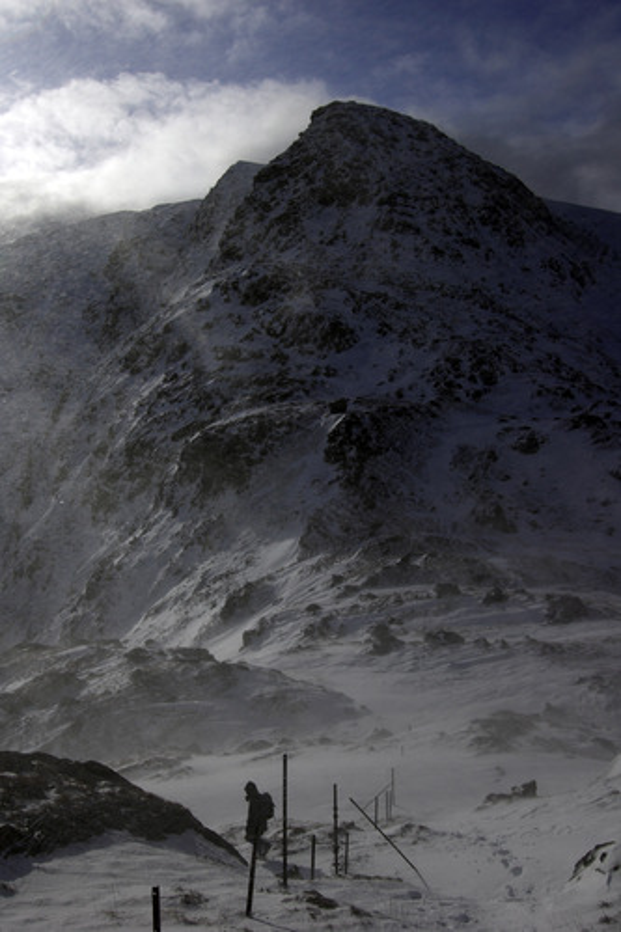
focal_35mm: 34
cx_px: 310
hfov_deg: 38.3
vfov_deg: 55.1
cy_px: 466
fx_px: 893
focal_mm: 23
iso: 200
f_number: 8
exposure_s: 1/800
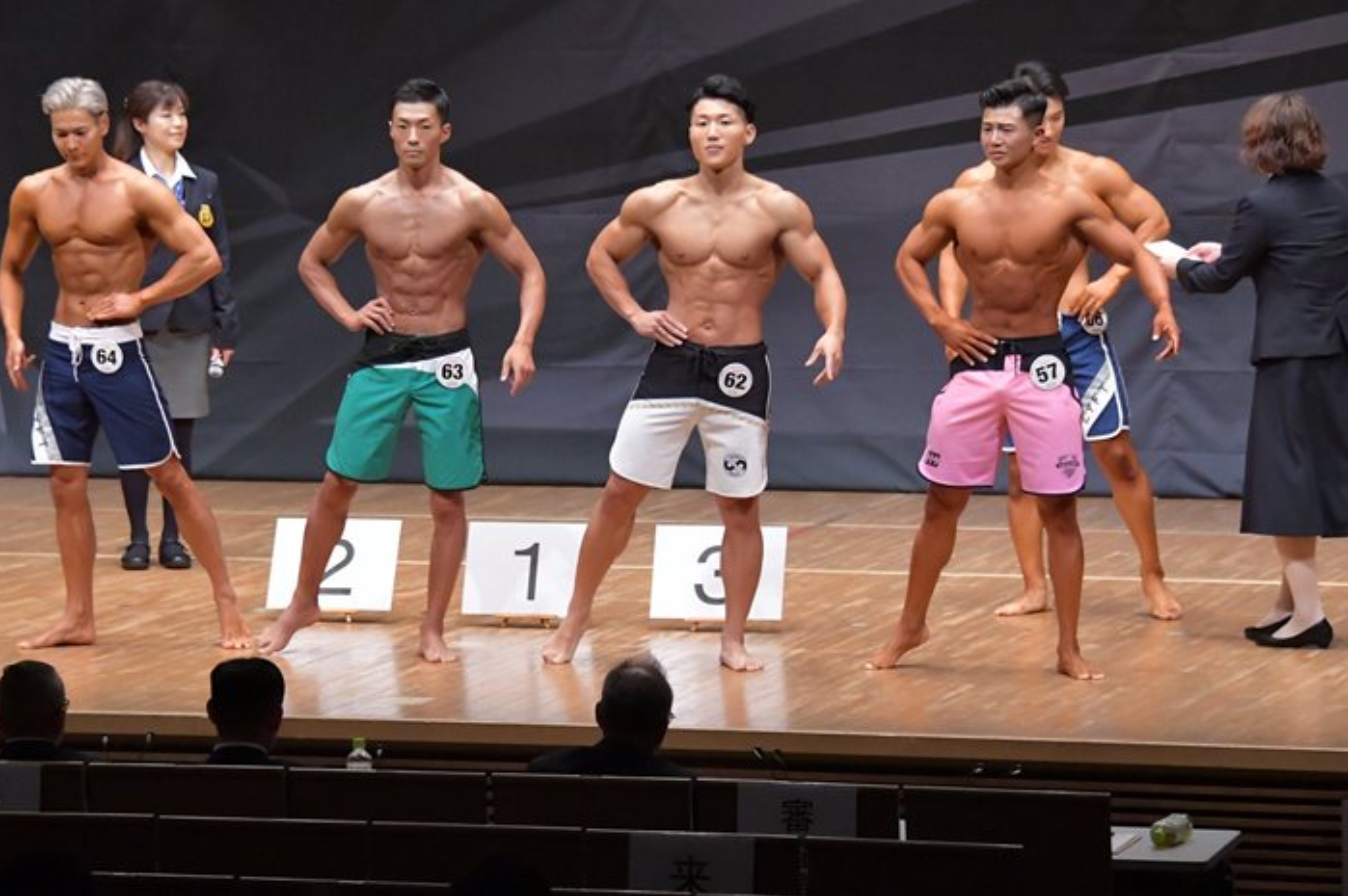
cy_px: 401
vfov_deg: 7.1
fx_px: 7221
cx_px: 614
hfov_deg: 10.7
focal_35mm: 193
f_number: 5.6
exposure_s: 1/400
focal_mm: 116
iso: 8000
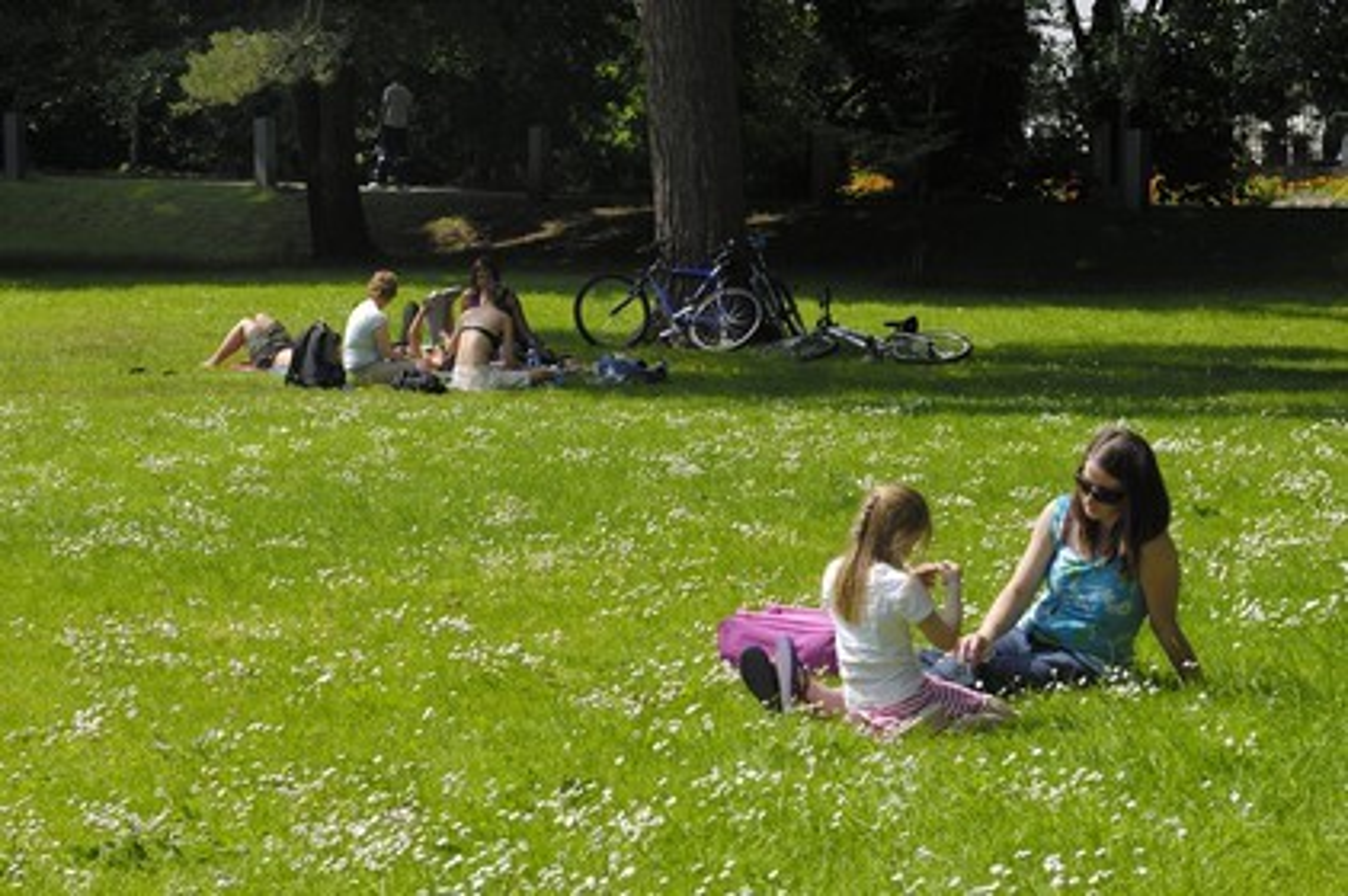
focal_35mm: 105
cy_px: 448
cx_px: 674
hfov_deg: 19.5
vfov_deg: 13.0
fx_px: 3928
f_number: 7.6
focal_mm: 70
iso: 100
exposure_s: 1/200
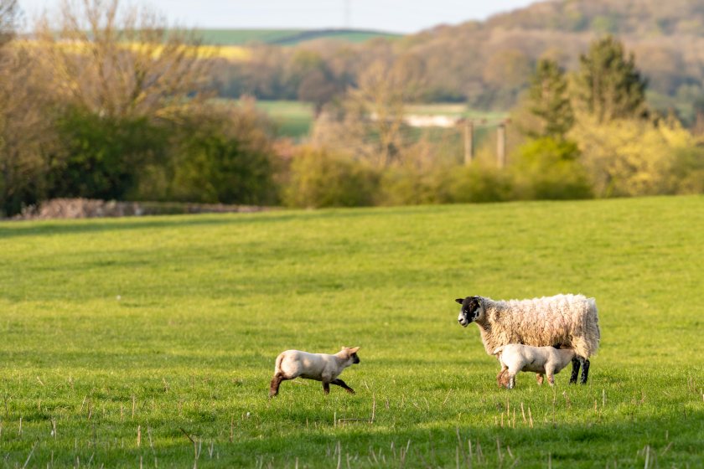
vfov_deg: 6.9
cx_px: 352
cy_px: 234
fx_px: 3911
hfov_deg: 10.3
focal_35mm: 200
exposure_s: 1/250
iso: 64
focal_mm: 200
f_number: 2.8
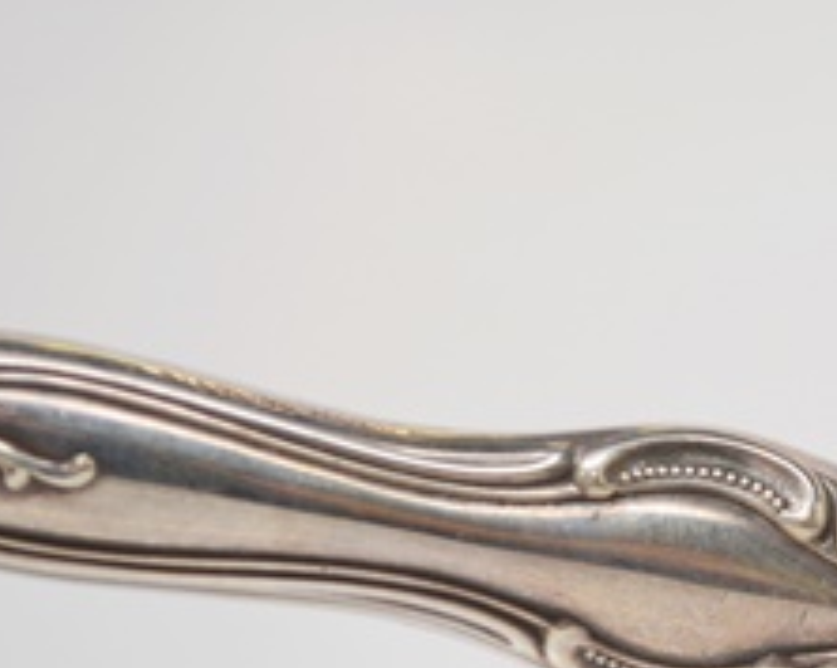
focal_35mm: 183
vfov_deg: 8.4
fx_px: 4527
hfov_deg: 10.4
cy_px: 645
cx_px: 924
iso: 400
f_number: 5.6
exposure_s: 1/80
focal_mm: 48
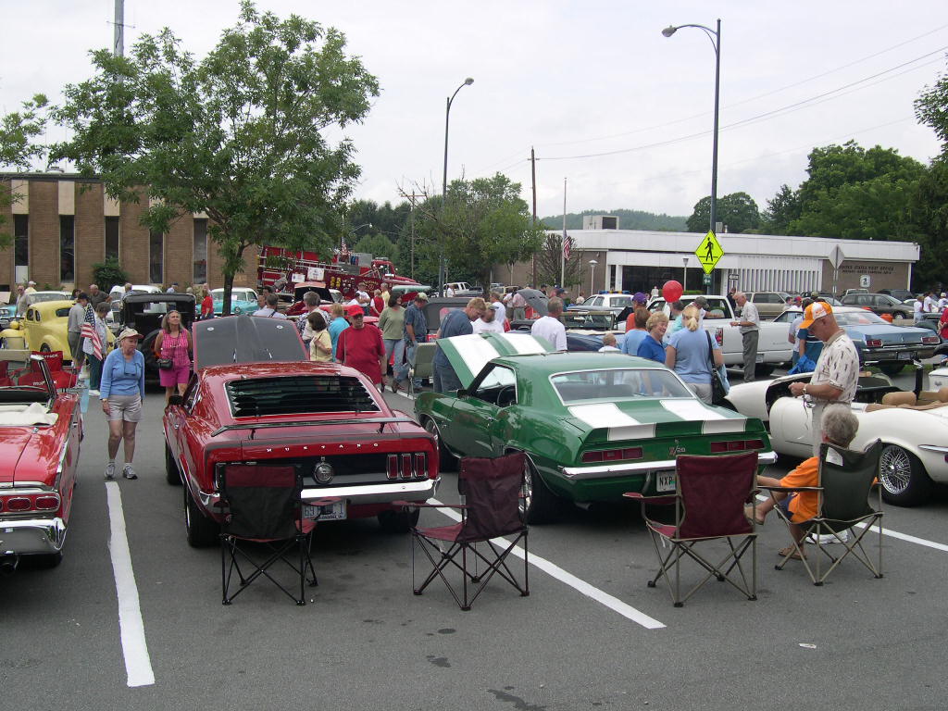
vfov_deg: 37.7
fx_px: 1041
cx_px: 474
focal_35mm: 38
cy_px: 356
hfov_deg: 49.0
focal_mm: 8
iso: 100
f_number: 7.6
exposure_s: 1/151
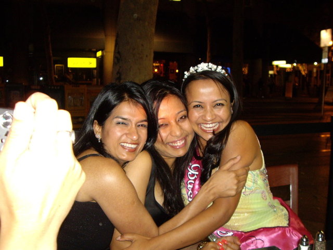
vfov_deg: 37.7
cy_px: 125
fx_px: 366
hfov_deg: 49.0
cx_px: 166
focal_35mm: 38
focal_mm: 6.2
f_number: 2.7
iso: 200
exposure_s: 1/15
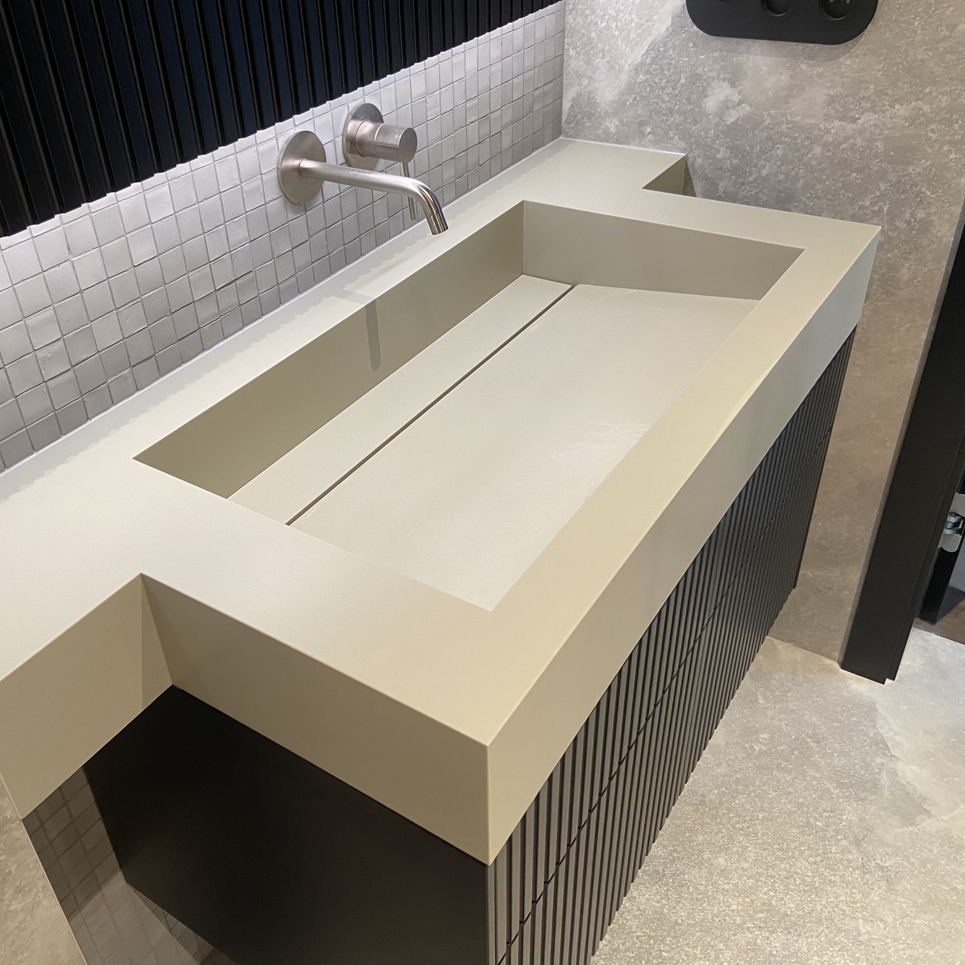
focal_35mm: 31
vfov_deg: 52.5
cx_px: 416
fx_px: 978
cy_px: 479
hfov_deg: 52.4
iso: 125
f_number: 1.8
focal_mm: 4.25
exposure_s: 1/50
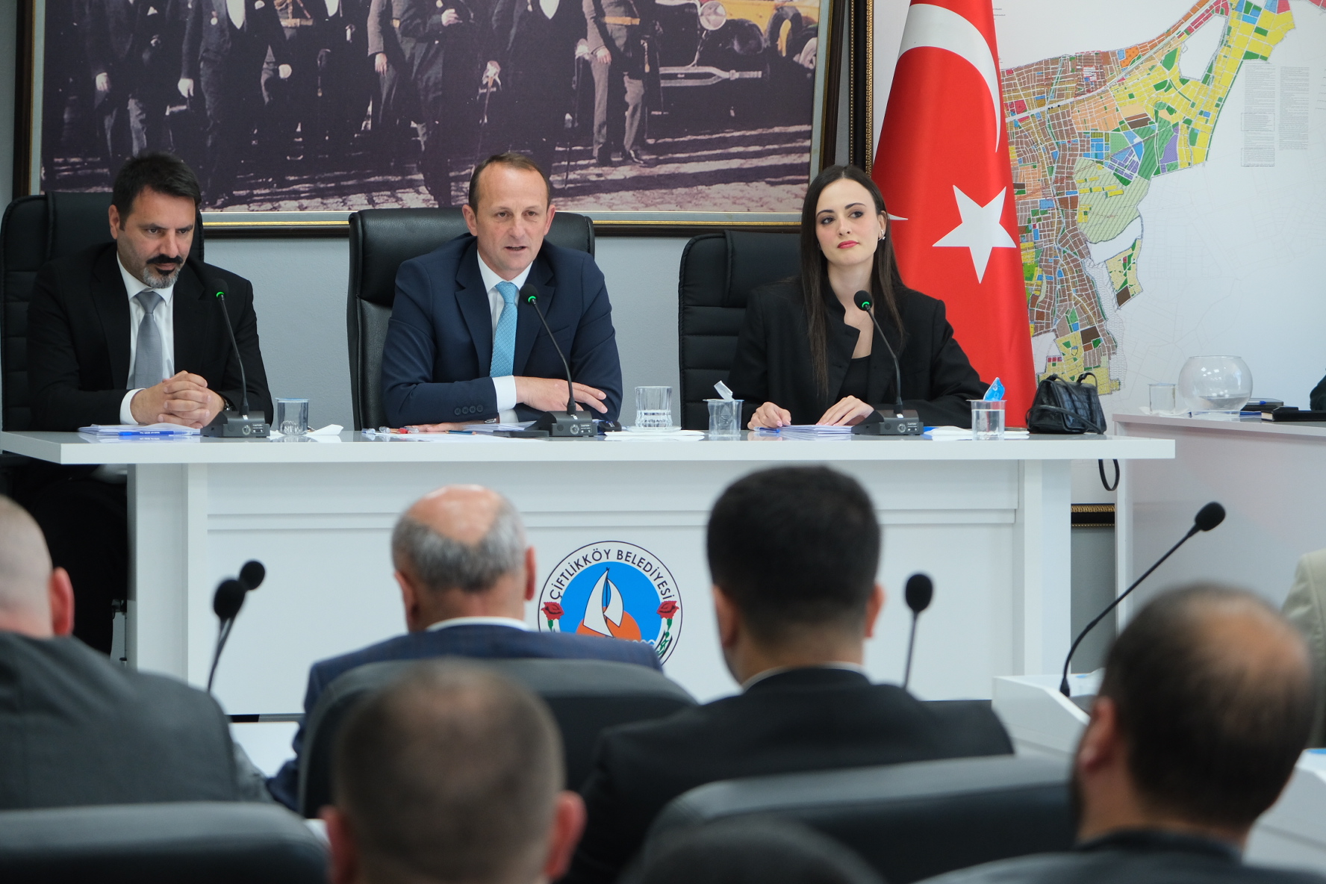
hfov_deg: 17.1
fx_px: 4420
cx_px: 663
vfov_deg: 11.4
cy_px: 442
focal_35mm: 120
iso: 1000
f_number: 4
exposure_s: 1/125
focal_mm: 80
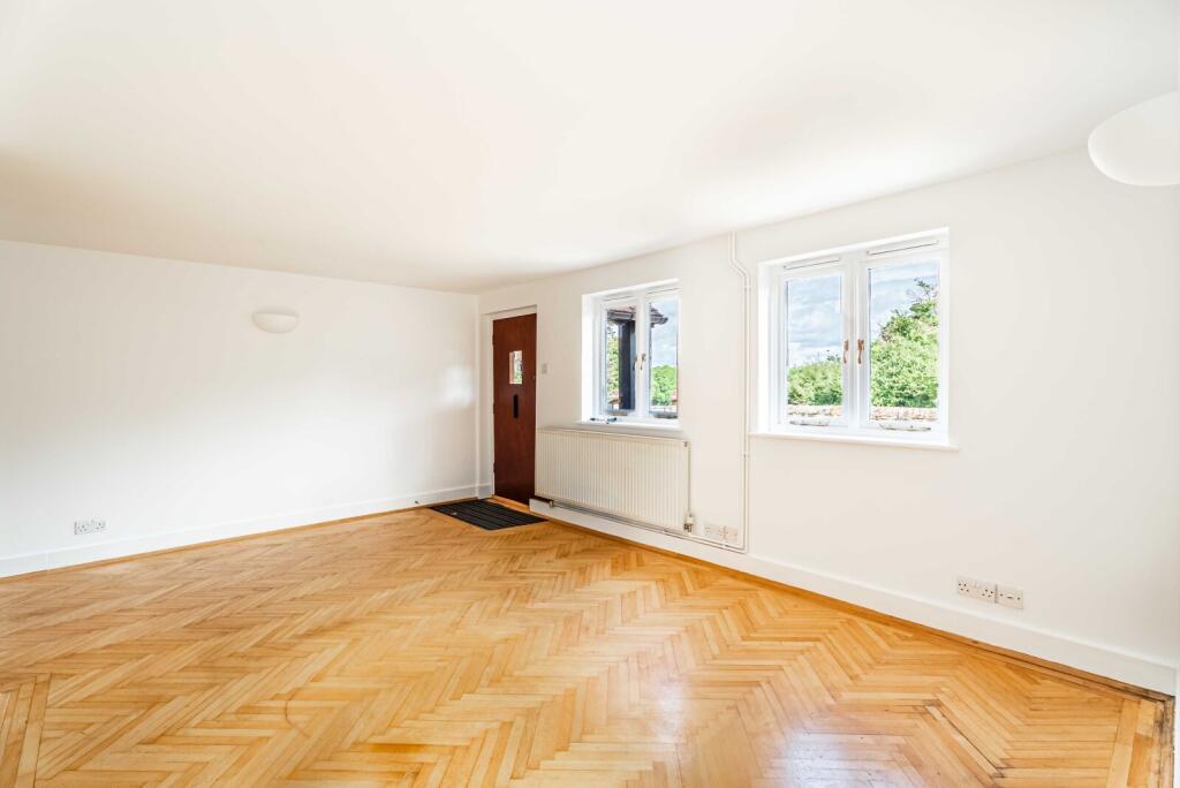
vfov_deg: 73.8
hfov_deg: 96.7
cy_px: 394
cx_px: 590
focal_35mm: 16
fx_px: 525
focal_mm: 16
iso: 200
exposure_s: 1/200
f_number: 8
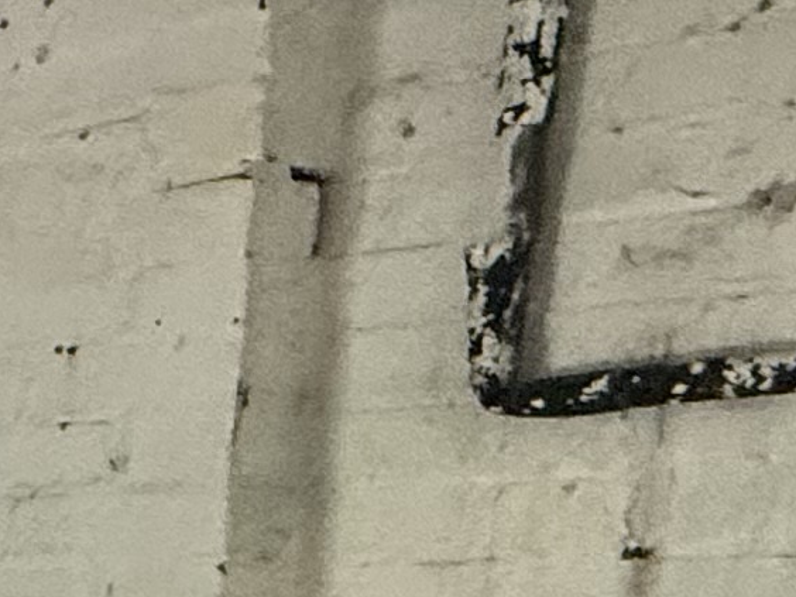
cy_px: 881
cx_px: -1392
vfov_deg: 13.9
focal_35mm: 100
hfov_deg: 12.4
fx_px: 2300
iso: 400
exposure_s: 1/60
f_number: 2.2
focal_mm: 2.22
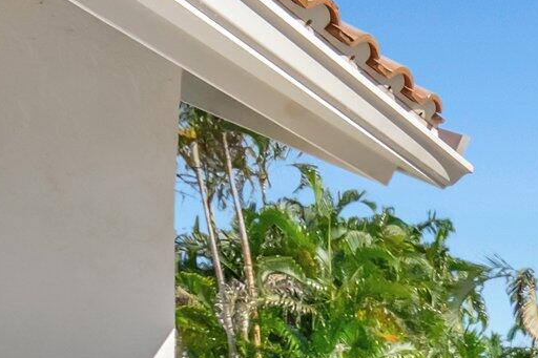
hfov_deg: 22.4
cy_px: 489
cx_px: 930
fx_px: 896
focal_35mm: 60
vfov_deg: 20.3
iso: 640
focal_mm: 10
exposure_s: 1/1600
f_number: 8
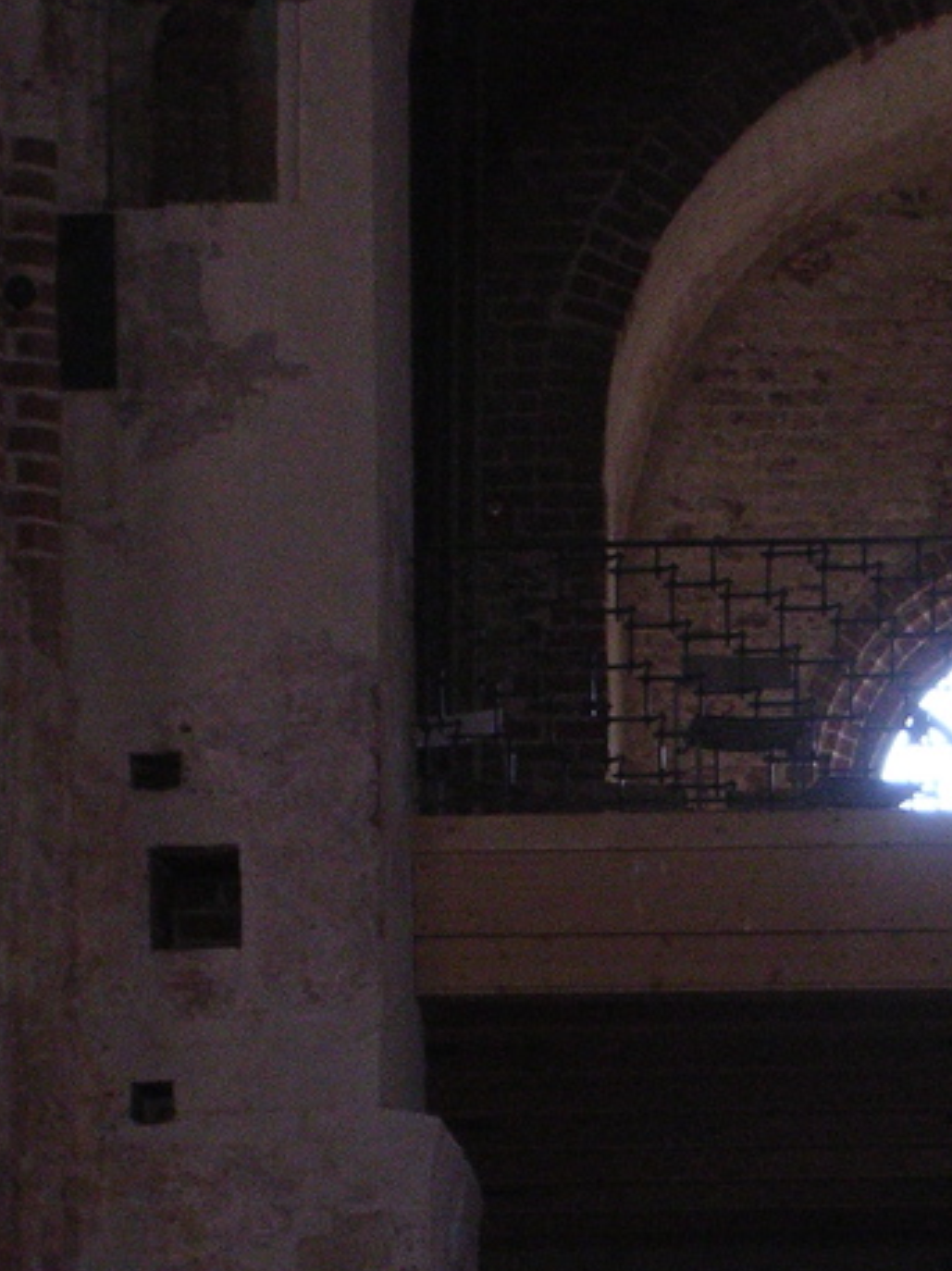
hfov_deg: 6.6
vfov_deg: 8.7
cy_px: 1160
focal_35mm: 226
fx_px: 8295
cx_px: 870
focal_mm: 17.4
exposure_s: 1/60.1
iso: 400
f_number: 4.9
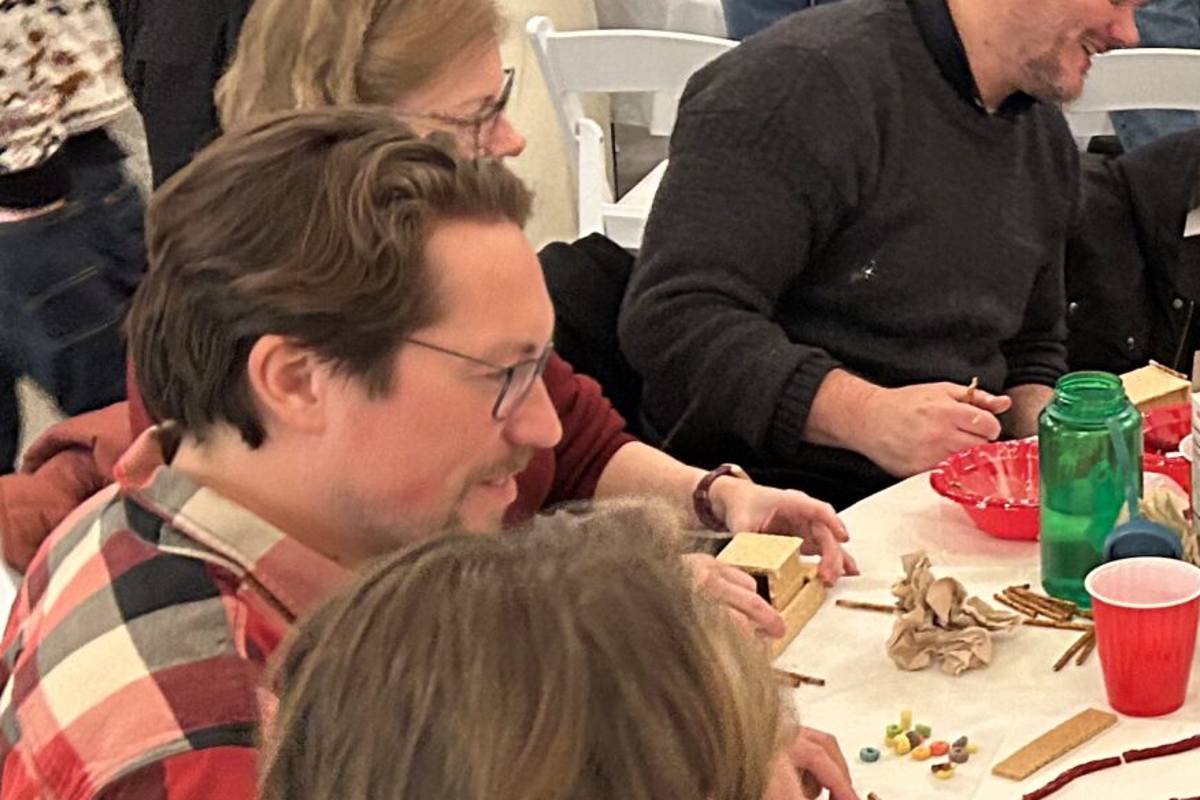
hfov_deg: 23.2
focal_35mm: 79
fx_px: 2633
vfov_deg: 17.3
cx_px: 1492
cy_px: 415
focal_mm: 5.7
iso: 500
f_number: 1.5
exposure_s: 1/30
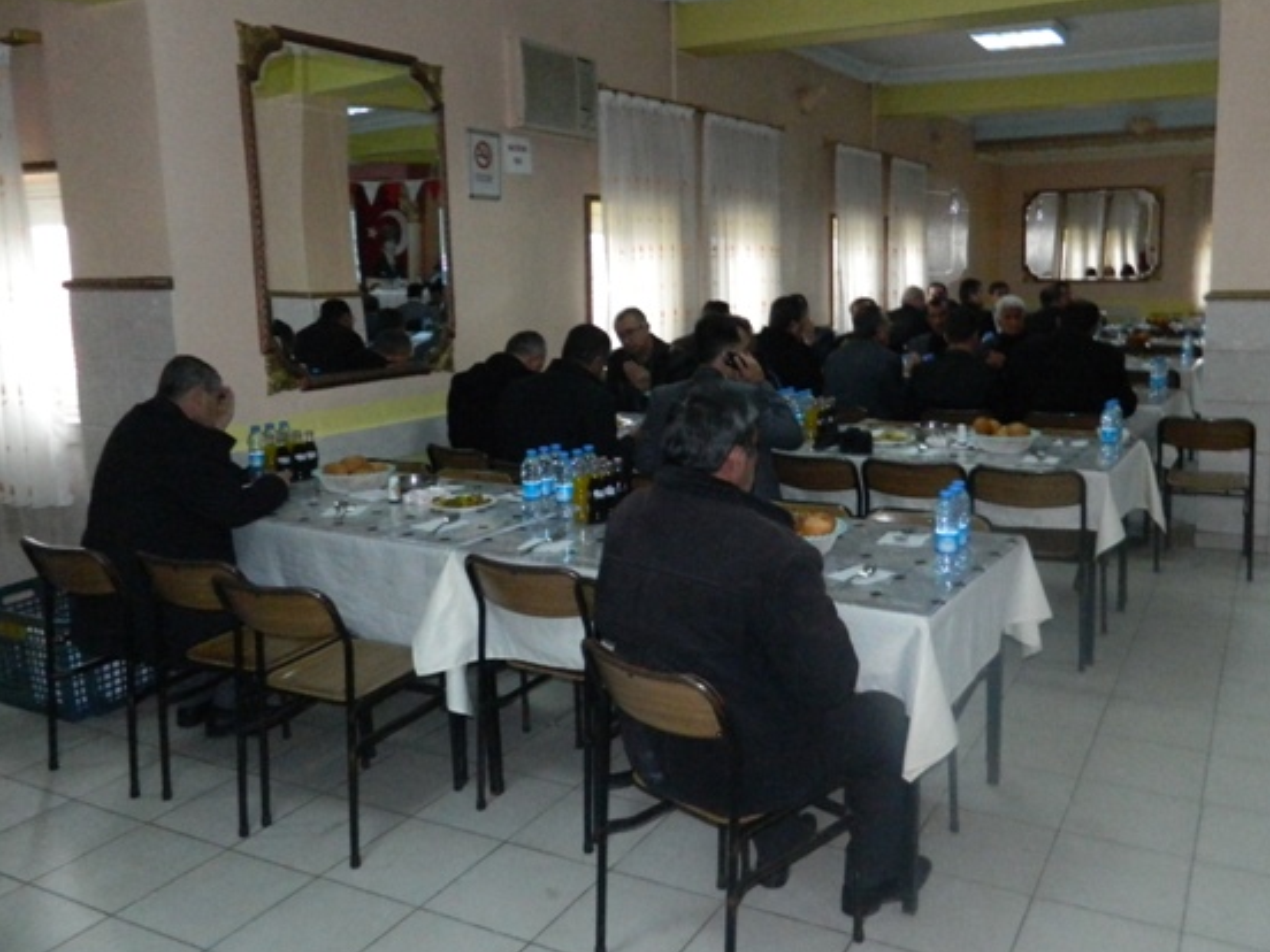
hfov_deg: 61.3
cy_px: 428
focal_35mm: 29
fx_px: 1064
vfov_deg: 48.2
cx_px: 734
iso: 800
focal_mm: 4.5
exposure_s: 1/30
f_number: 8.7
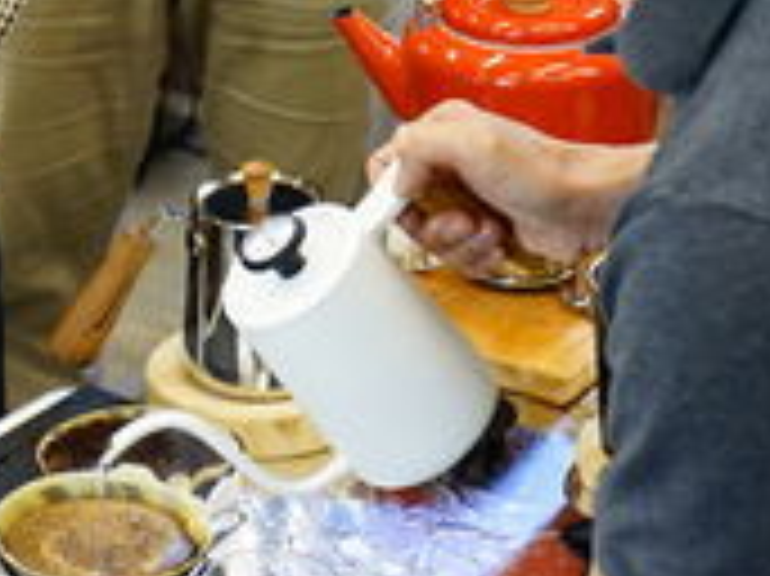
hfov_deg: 13.3
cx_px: -302
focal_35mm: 142
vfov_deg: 10.4
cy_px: 126
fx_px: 3156
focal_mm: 42
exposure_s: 1/60
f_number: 4.5
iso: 2000
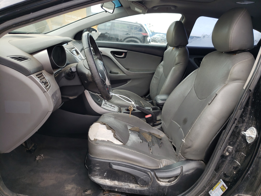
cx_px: 130
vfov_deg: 53.1
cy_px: 98
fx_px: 196
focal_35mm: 26
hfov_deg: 67.3
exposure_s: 1/179
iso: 50
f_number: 1.5
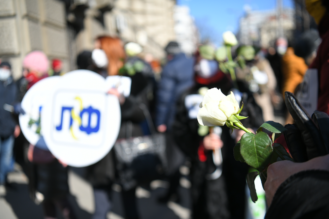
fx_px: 366
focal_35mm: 40
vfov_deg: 33.4
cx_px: 164
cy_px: 110
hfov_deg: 48.5
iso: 200
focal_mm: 40
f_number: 2.8
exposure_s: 1/2500
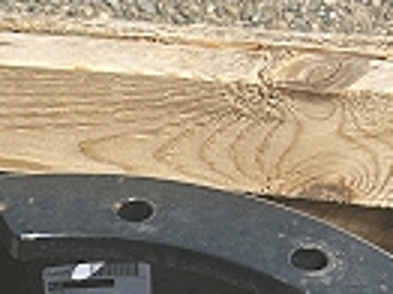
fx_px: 1803
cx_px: -354
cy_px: 576
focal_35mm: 159
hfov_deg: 11.4
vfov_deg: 8.8
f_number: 1.5
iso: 50
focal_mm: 5.7
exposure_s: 1/4115
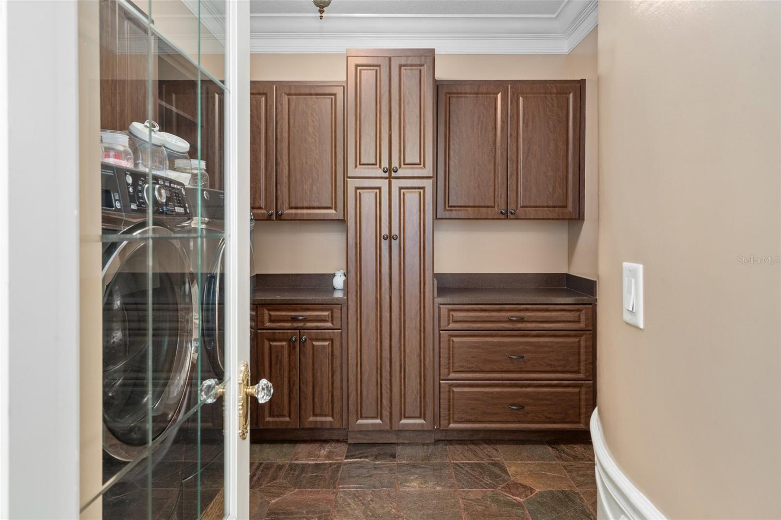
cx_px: 390
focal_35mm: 22
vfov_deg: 57.2
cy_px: 260
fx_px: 477
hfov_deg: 78.6
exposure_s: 5
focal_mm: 22
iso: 320
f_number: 8
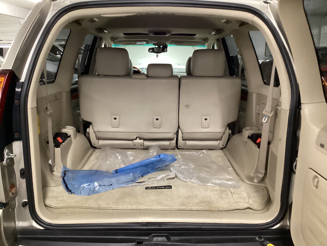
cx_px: 164
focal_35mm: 31
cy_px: 123
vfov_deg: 45.4
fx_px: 293
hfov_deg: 58.4
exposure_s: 1/30
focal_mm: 3.3
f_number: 2.4
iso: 400
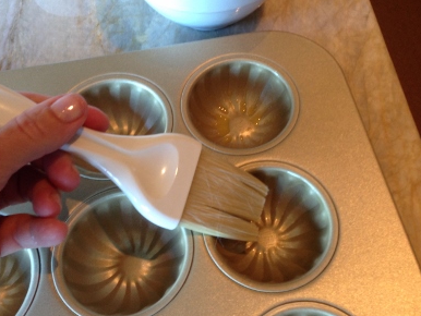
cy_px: 139
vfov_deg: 35.1
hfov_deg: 45.7
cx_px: 228
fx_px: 499
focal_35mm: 41
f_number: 2.4
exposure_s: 1/20
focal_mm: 4.12
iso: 80
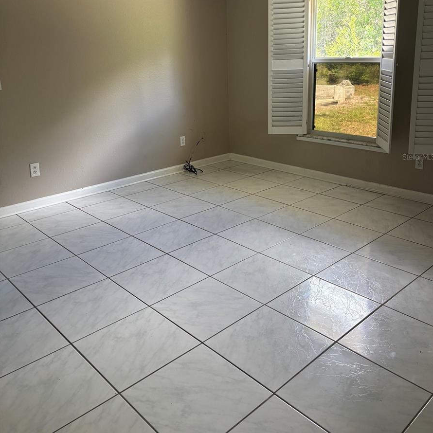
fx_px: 439
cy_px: 157
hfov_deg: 52.5
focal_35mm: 31
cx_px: 218
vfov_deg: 51.9
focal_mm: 5.96
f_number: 1.6
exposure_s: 1/121
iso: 125
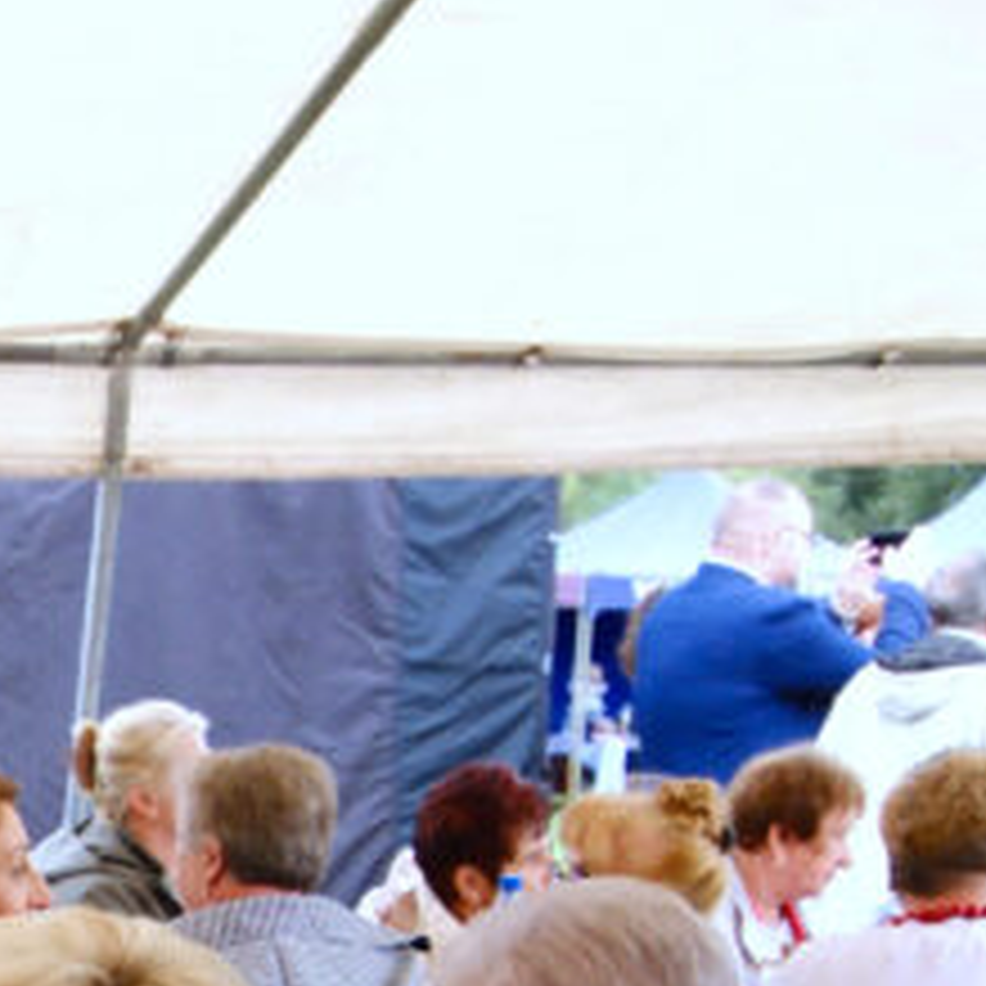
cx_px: -693
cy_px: 1225
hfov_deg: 15.3
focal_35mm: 101
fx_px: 3255
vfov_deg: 16.4
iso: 1600
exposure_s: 1/200
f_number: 4
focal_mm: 18
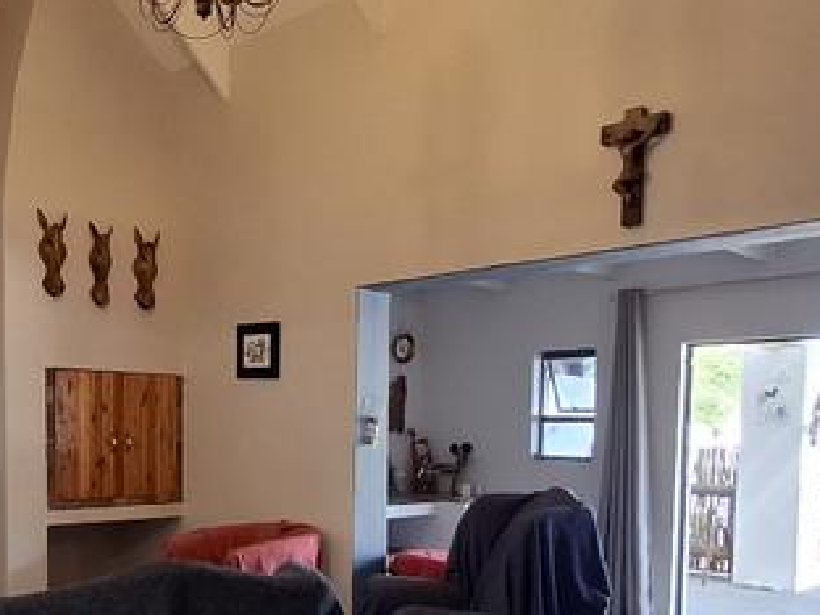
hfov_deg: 44.4
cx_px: 218
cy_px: 523
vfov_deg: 33.7
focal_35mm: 41
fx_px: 971
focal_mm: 1.64
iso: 80
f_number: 2.2
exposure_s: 1/50
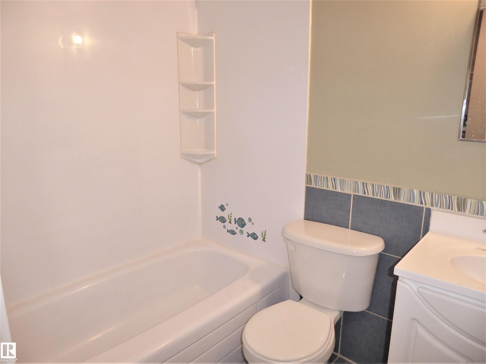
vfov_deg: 54.9
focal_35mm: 25
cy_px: 182
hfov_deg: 69.4
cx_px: 243
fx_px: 351
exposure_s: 1/60
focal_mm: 4.3
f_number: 3.3
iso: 500
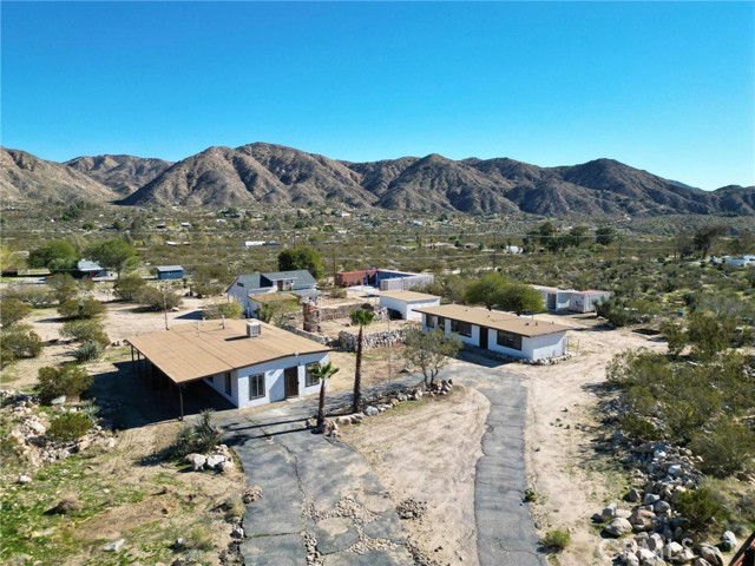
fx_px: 523
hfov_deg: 71.6
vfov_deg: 56.8
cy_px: 283
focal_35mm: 24
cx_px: 378
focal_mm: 6.72
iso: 120
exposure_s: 1/2500
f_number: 1.7
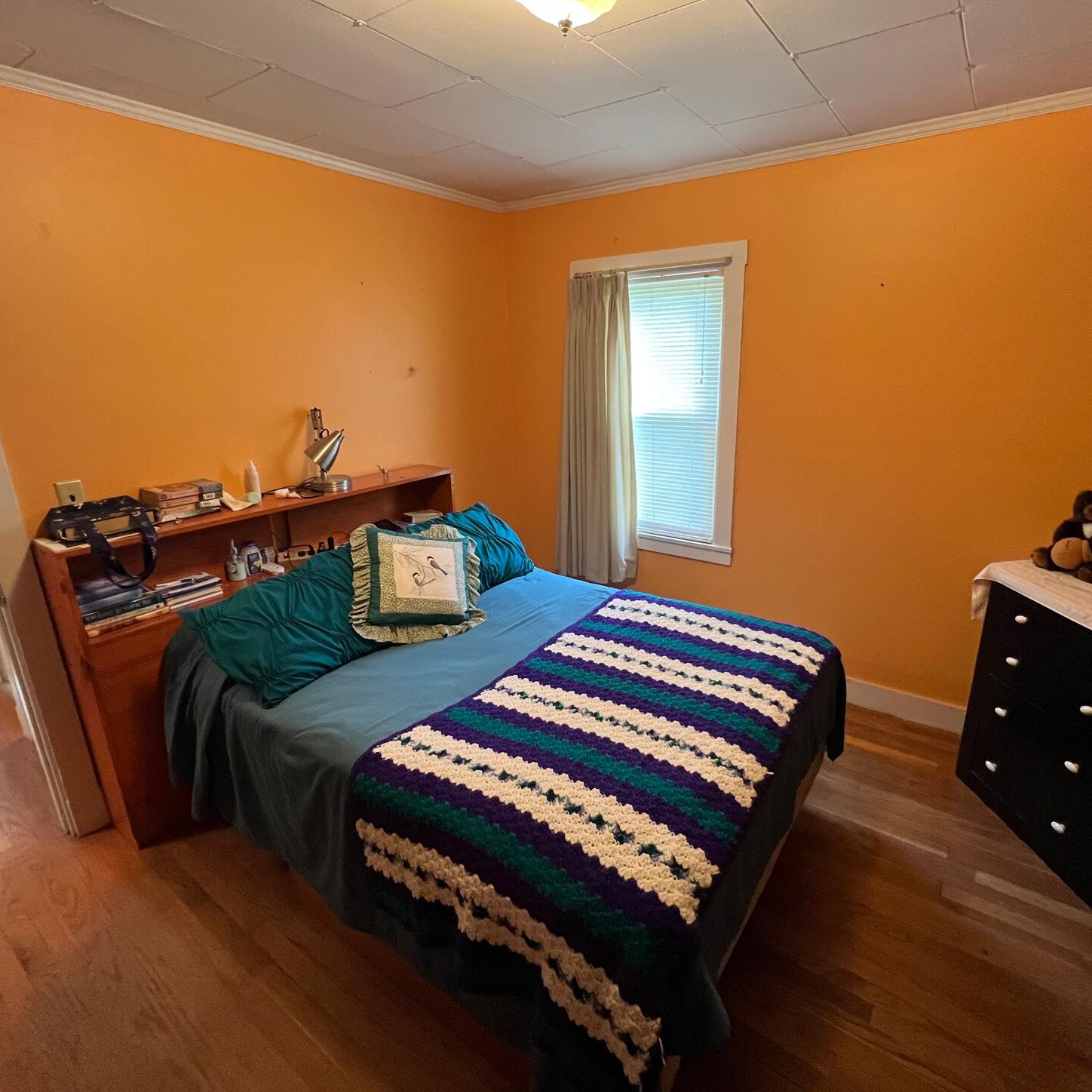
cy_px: 533
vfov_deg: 87.4
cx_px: 599
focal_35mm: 16
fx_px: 571
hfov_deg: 87.2
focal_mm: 1.57
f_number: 1.8
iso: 400
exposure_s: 1/60
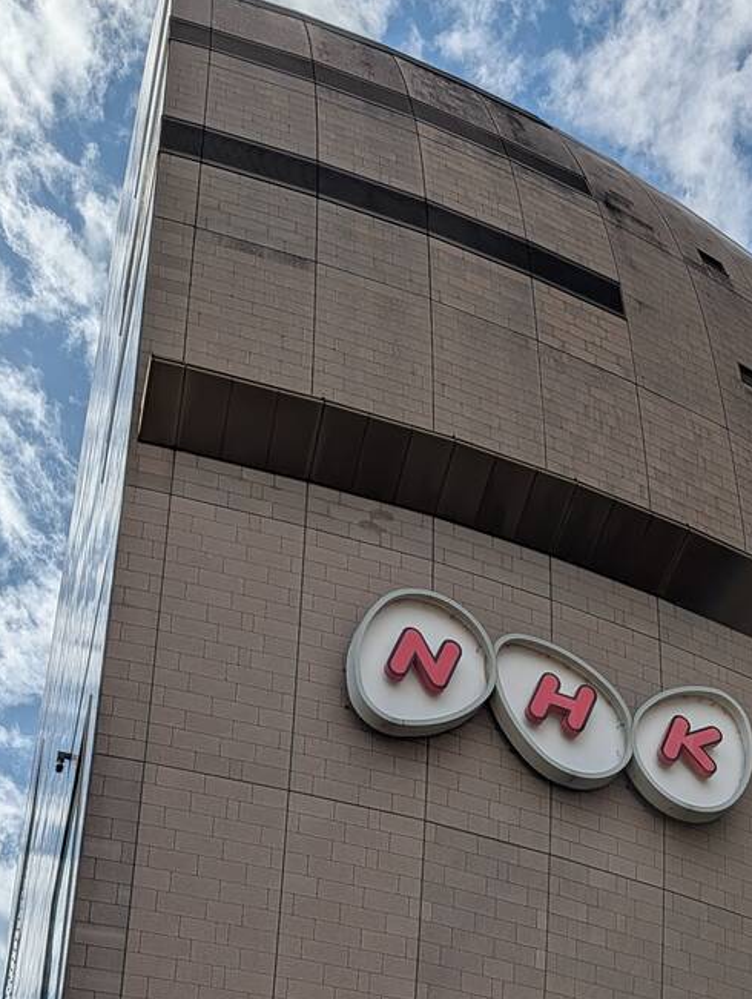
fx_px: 1705
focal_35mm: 59
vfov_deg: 28.9
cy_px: 1149
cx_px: 552
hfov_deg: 24.6
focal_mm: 6.9
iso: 20
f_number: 1.68
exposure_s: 1/3289
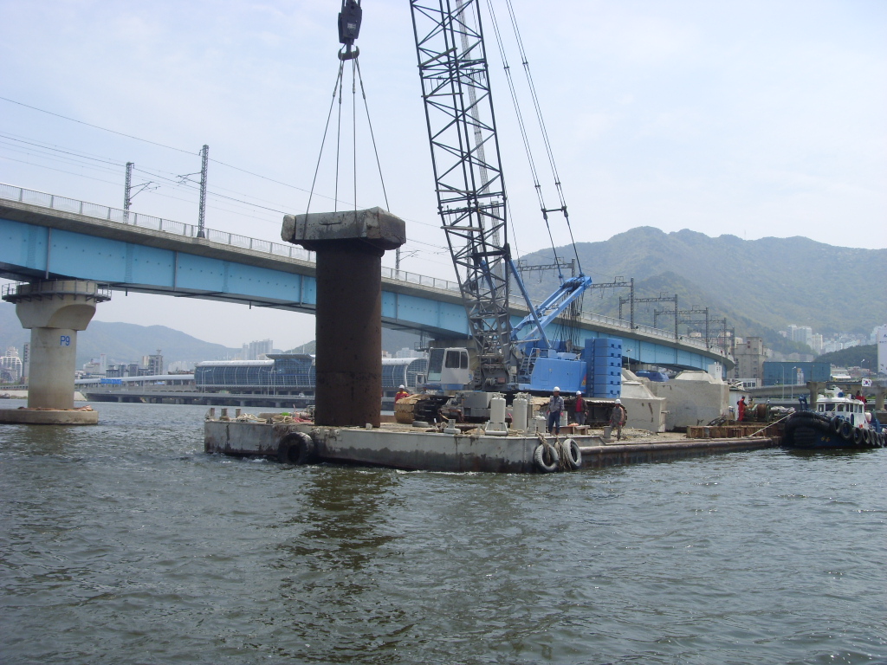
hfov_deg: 58.4
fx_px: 794
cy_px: 332
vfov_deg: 45.4
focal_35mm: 31
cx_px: 444
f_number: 6.3
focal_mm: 6.3
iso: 50
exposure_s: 1/250
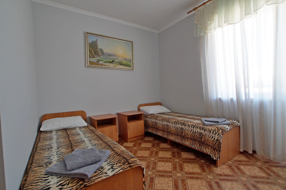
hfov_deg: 95.0
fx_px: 131
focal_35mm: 16
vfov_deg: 72.0
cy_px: 95
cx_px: 143
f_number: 5
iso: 640
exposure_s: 1/60
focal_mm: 11
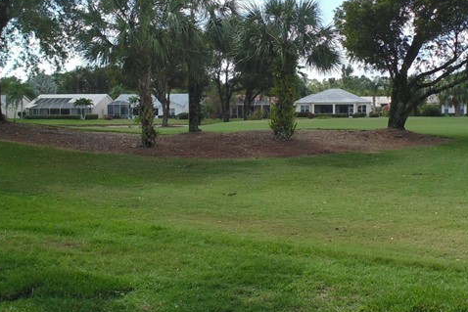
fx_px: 637
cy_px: 134
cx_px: 315
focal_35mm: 49
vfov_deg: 27.5
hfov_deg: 39.8
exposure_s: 1/640
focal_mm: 4
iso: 80
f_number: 3.1
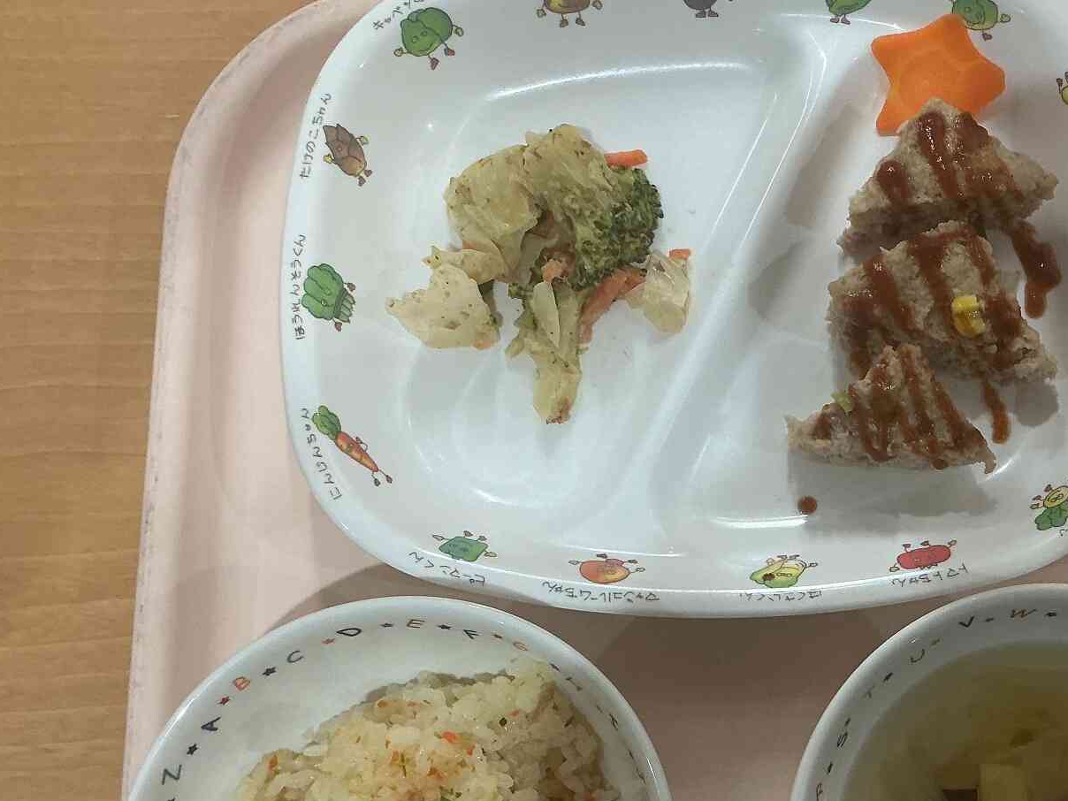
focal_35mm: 48
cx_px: 837
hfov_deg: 38.3
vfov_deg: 30.1
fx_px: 1481
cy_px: 522
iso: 100
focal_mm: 3
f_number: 1.8
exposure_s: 1/60
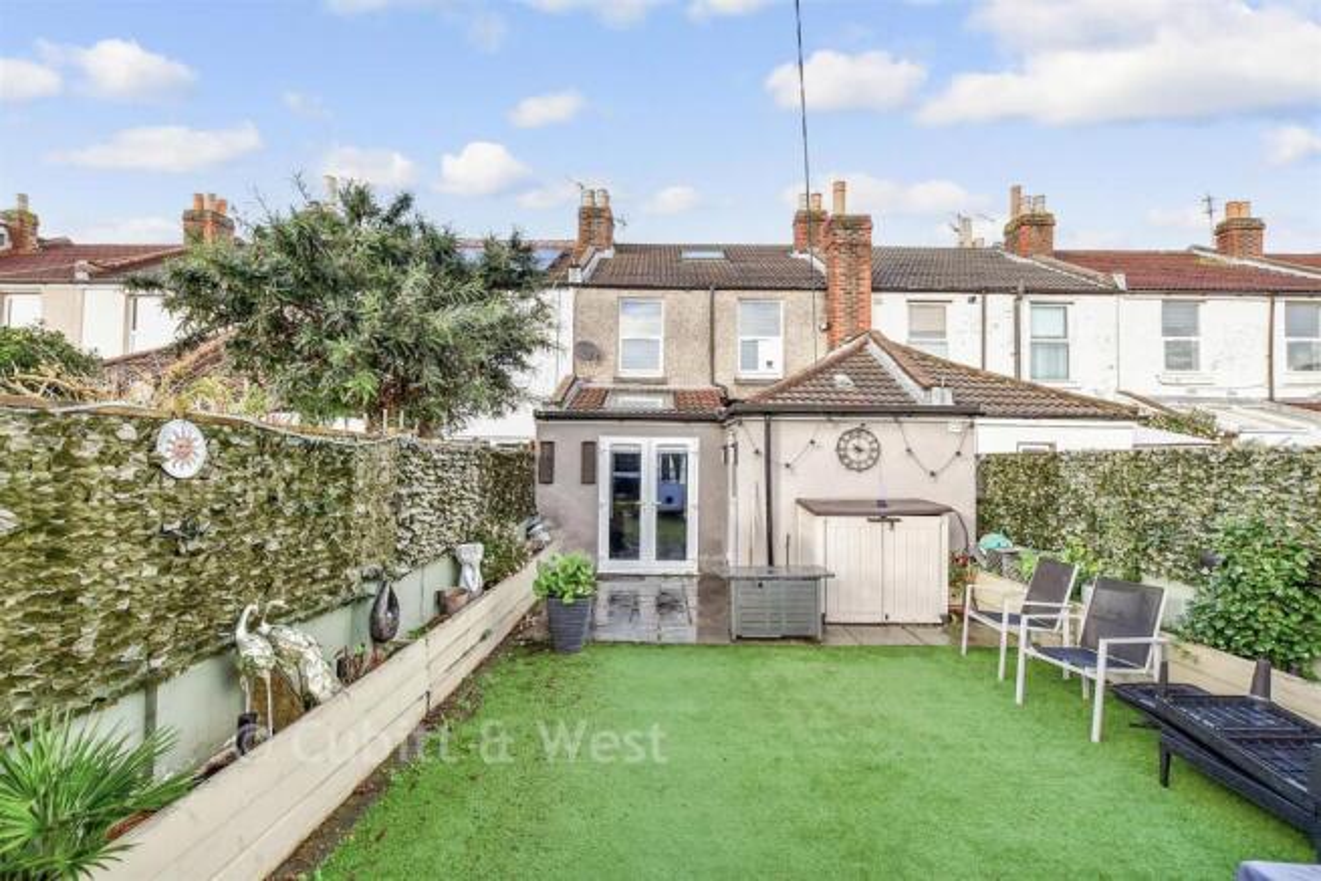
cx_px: 660
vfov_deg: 77.4
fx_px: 551
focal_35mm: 15
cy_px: 440
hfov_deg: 100.4
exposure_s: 1/125
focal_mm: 10
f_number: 8
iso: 400
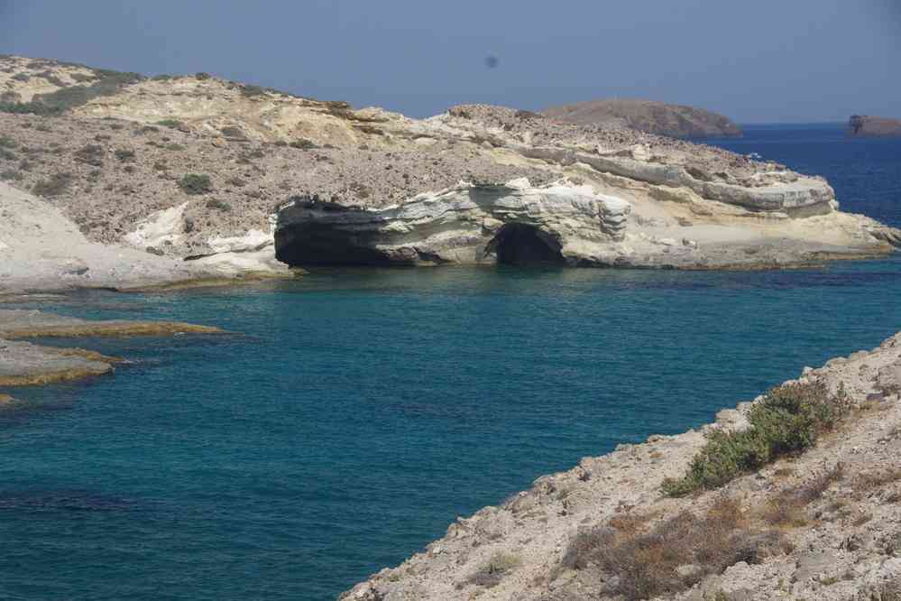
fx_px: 2440
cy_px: 300
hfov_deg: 20.9
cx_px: 450
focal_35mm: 98
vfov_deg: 14.0
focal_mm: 65
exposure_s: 1/125
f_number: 11
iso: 200
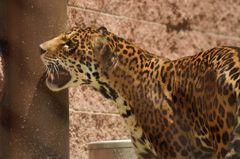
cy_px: 80
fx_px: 2994
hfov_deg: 4.6
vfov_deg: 3.0
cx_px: 120
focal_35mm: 450
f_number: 5.6
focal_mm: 300
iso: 400
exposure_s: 1/2000
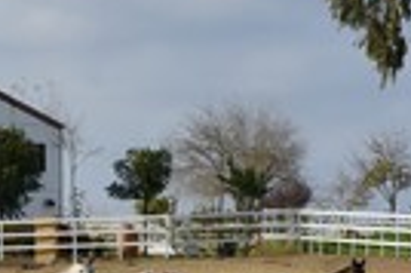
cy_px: 138
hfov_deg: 3.3
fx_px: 7172
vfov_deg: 2.2
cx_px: -144
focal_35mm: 629
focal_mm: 200
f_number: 14
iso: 400
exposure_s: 1/640
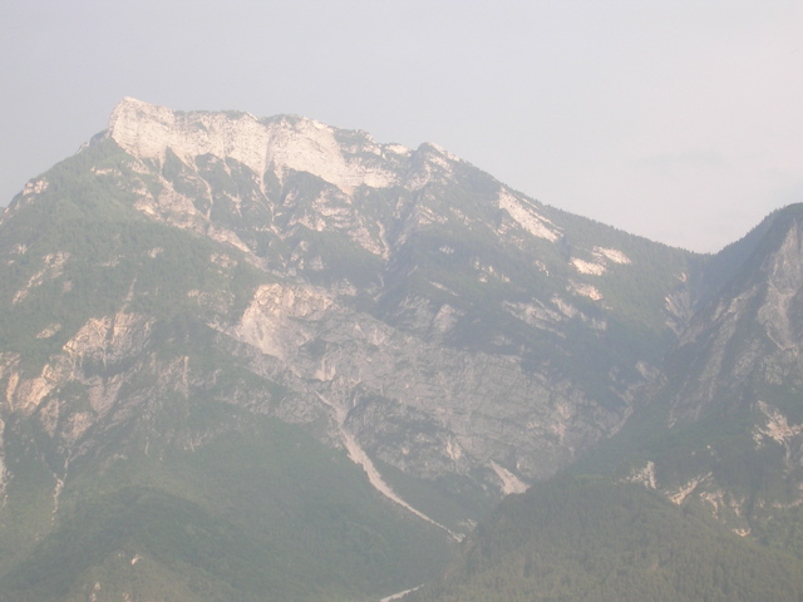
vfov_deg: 15.7
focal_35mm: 94
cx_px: 402
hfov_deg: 20.9
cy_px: 301
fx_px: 2181
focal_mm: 14.2
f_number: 4.5
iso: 50
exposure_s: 1/141
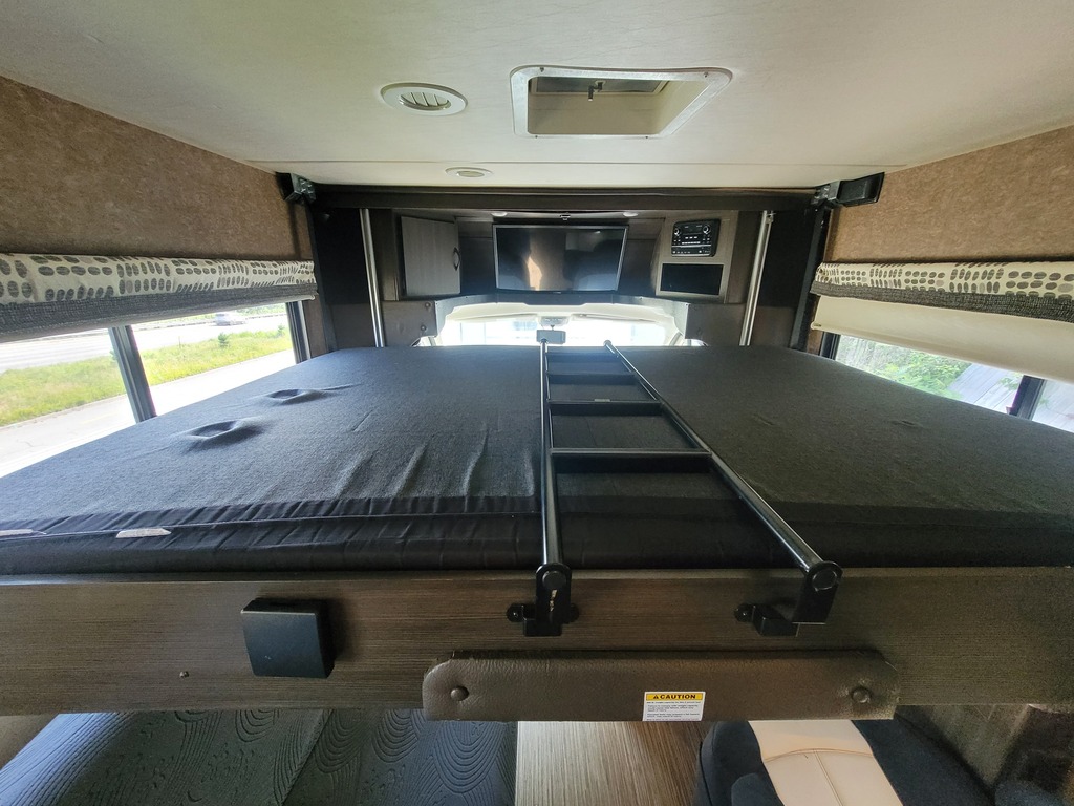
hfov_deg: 106.2
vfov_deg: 89.9
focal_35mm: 13
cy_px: 403
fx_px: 403
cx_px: 537
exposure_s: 1/60
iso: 400
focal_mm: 1.74
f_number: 2.2
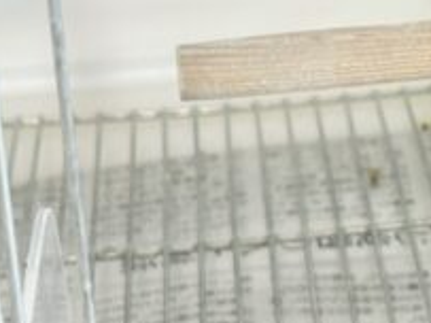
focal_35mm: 164
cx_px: 605
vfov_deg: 9.0
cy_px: -2
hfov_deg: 11.6
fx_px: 2041
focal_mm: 5.96
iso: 100
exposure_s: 1/50
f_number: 1.6
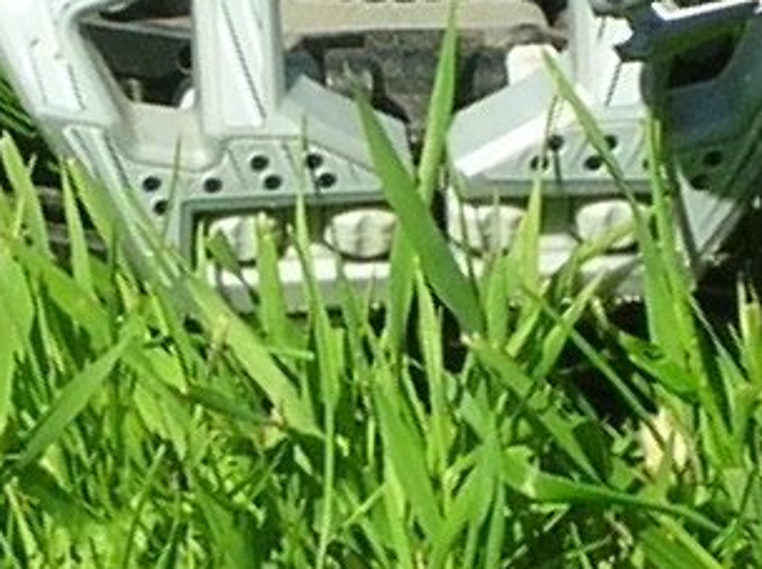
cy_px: -165
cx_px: 451
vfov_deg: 2.0
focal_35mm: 753
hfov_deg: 2.6
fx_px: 16550
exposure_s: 1/325
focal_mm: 16.7
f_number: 4.8
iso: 50
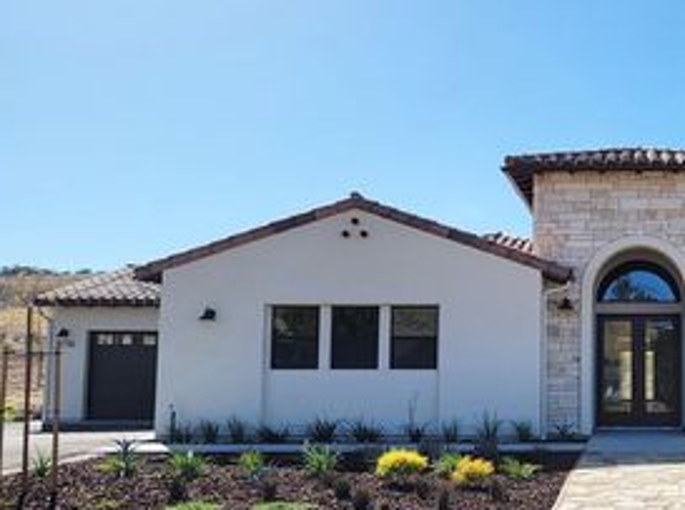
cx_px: 602
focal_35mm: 44
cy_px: 305
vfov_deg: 32.6
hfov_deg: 40.2
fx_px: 868
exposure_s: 1/1195
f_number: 1.8
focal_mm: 6.7
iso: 16
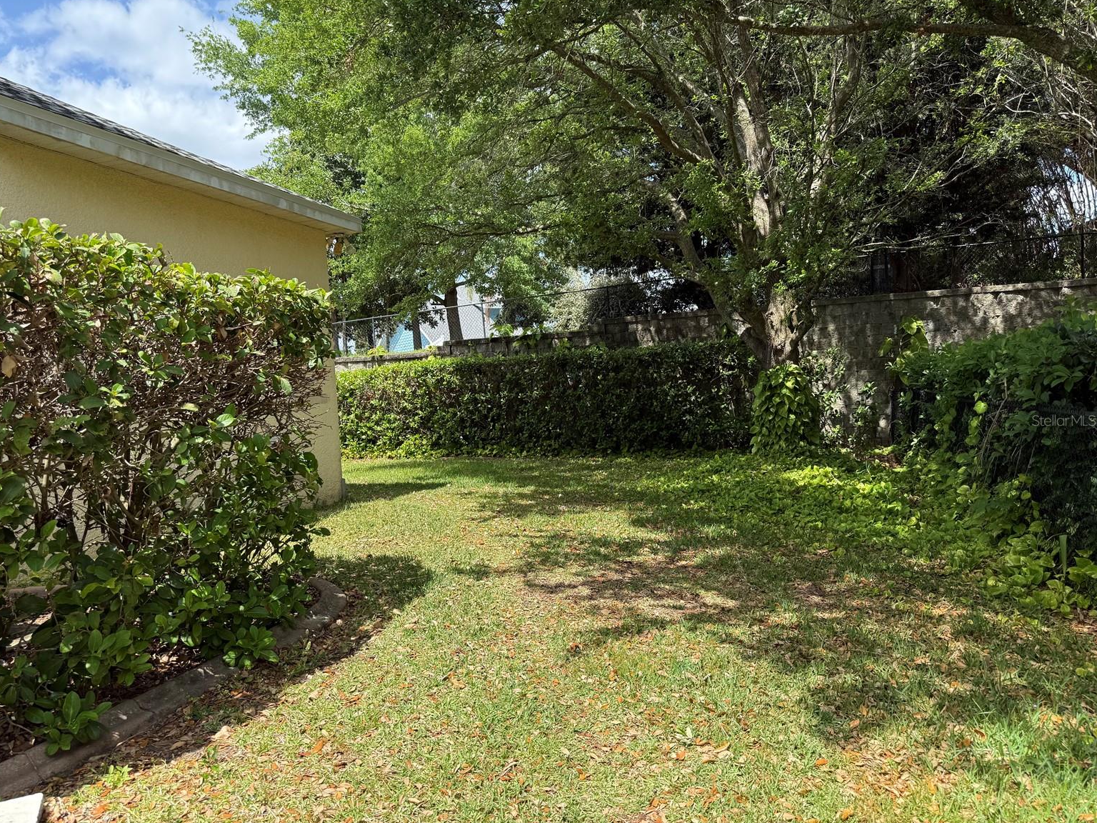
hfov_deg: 69.4
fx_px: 792
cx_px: 528
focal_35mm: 25
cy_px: 420
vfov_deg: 54.9
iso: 80
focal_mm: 6.76
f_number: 1.78
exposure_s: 1/1689
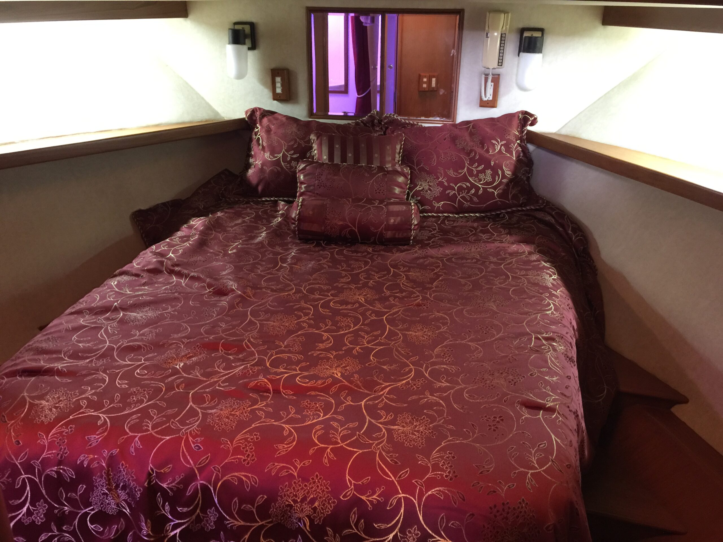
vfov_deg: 48.2
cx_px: 362
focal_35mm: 29
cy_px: 271
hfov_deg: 61.7
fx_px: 606
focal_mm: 4.15
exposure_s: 1/4
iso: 64
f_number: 2.2
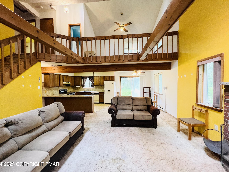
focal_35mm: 13
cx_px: 114
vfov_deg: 89.9
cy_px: 86
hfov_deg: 106.2
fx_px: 86
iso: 320
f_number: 1.8
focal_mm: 1.57
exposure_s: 1/60
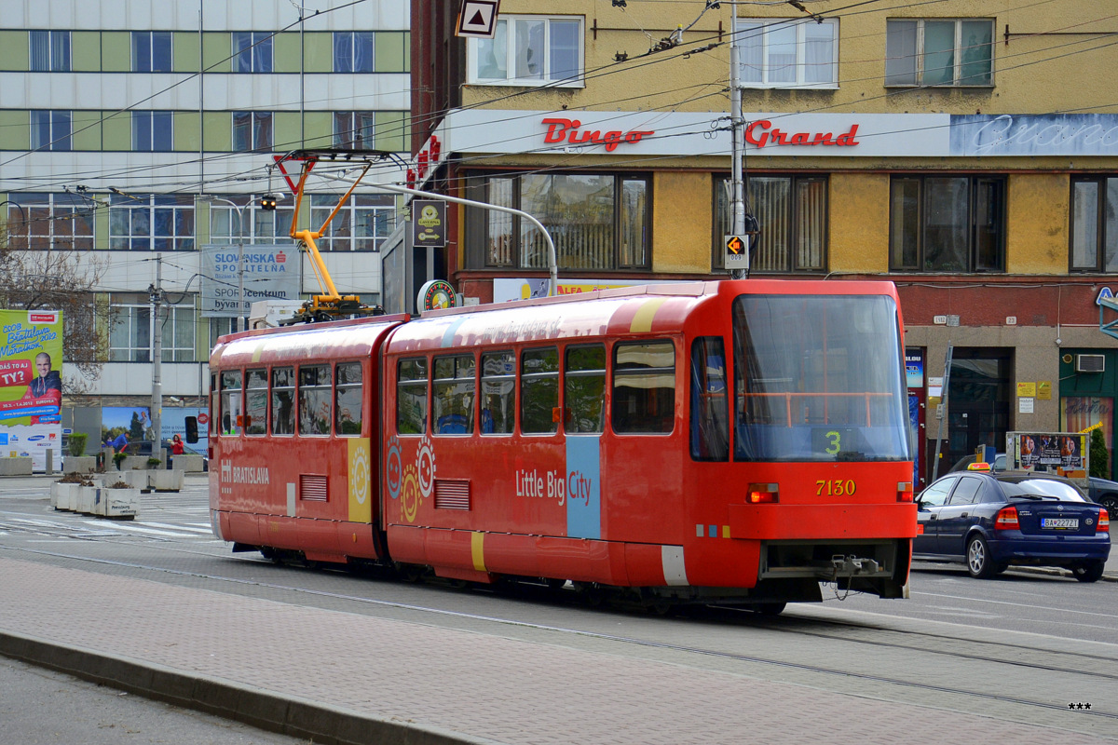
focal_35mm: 112
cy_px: 372
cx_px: 559
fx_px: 3493
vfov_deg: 12.2
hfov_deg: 18.2
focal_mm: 75
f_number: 5.3
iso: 400
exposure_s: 1/400
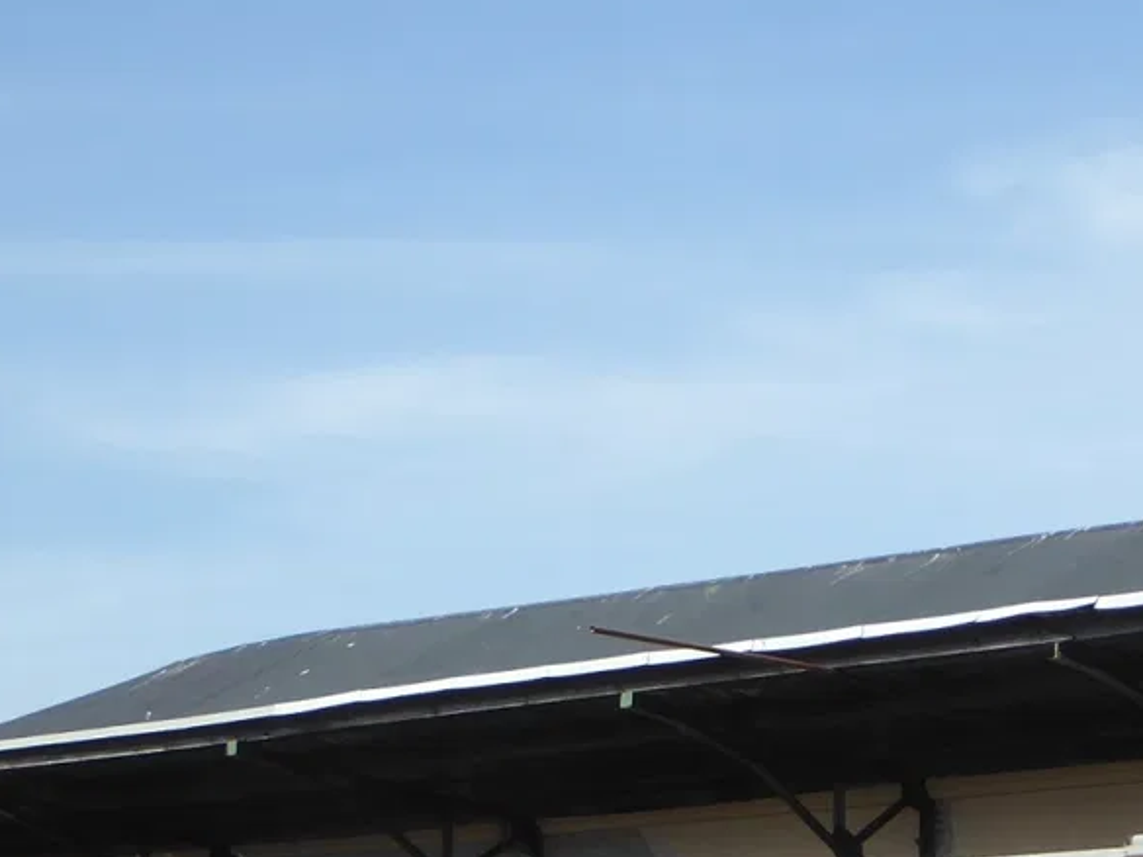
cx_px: 1311
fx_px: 4160
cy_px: 970
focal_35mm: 126
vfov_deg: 11.6
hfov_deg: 15.2
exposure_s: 1/640
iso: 100
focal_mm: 7.8
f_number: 3.9
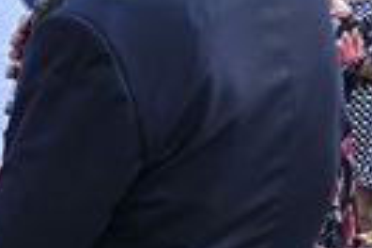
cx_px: -682
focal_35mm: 167
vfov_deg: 8.2
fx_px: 1726
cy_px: 264
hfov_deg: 9.9
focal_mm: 6.3
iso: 16
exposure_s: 1/180
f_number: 1.7
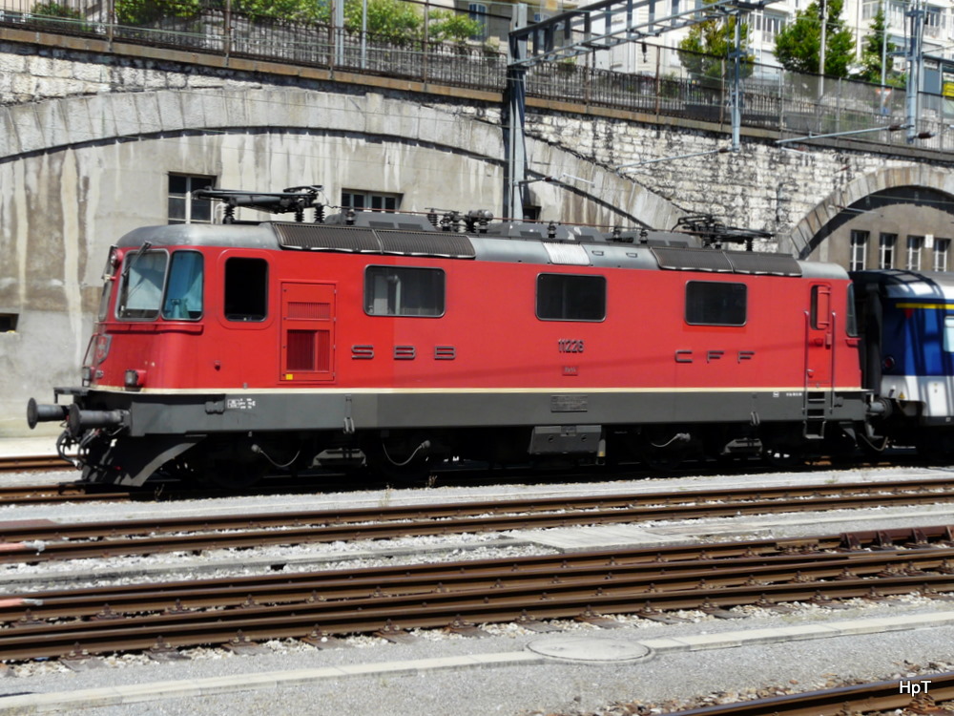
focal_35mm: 53
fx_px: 1461
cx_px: 477
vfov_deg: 27.5
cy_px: 358
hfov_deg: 36.2
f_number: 5.6
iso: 100
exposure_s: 1/320
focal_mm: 8.8
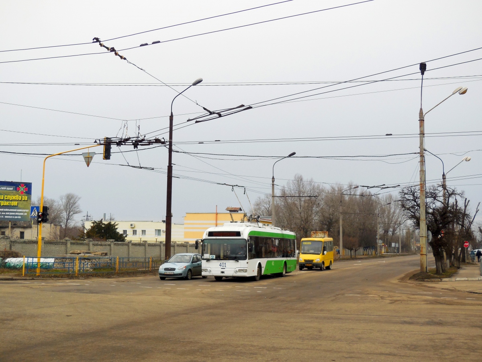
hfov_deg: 36.2
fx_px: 738
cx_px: 241
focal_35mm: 53
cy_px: 181
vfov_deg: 27.5
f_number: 4
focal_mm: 9.4
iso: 125
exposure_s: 1/200
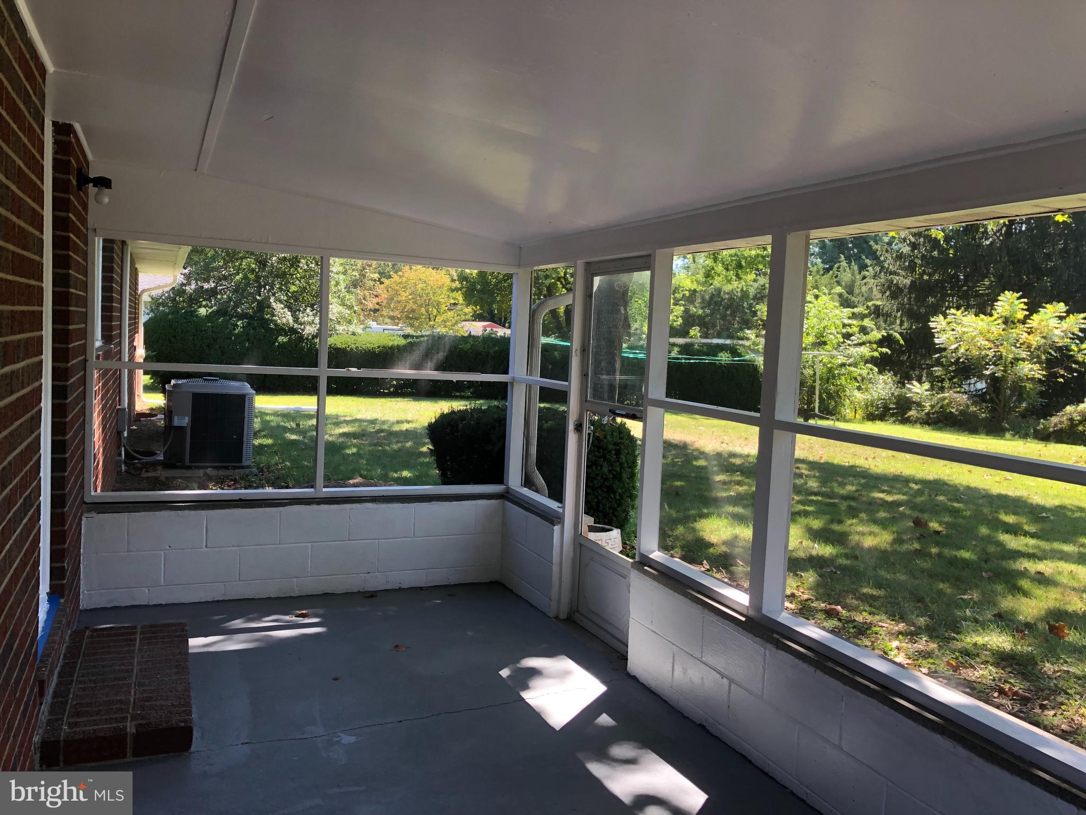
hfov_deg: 63.4
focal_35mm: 28
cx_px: 543
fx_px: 878
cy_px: 408
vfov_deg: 49.7
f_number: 1.8
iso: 32
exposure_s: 1/120
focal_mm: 3.99
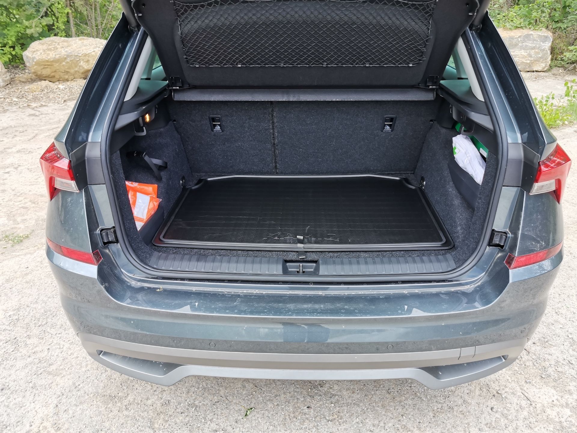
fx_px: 433
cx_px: 288
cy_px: 216
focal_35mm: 26
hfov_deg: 67.3
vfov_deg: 53.1
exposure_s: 1/279
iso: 50
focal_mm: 4.66
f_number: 1.4
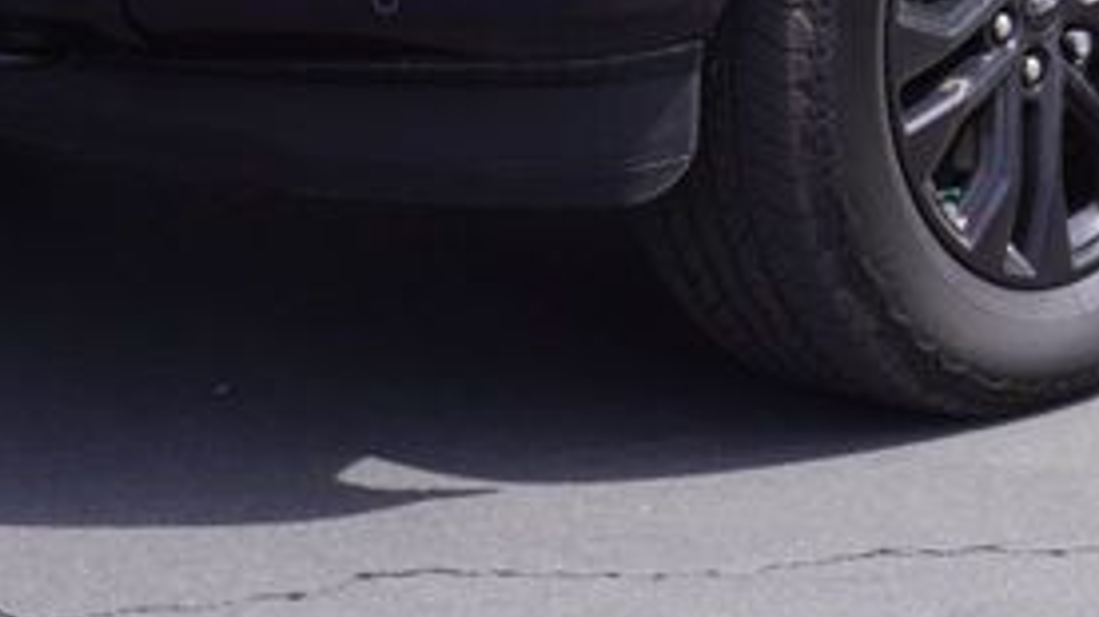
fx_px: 5271
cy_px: -458
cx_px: 1071
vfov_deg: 6.6
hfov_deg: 11.8
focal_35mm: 181
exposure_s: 1/125
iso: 100
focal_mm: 31
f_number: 9
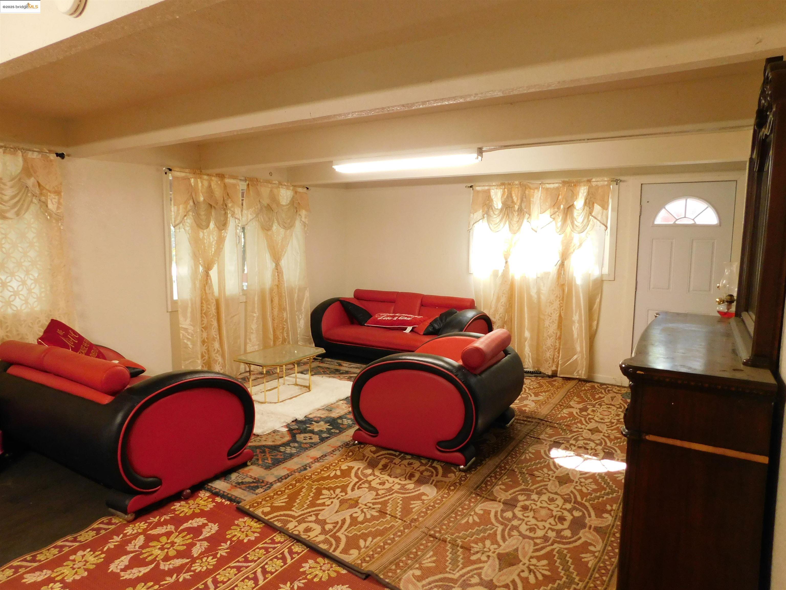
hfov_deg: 73.9
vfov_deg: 58.9
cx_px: 393
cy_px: 295
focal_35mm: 23
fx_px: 522
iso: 360
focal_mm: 4
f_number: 3
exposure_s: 1/30
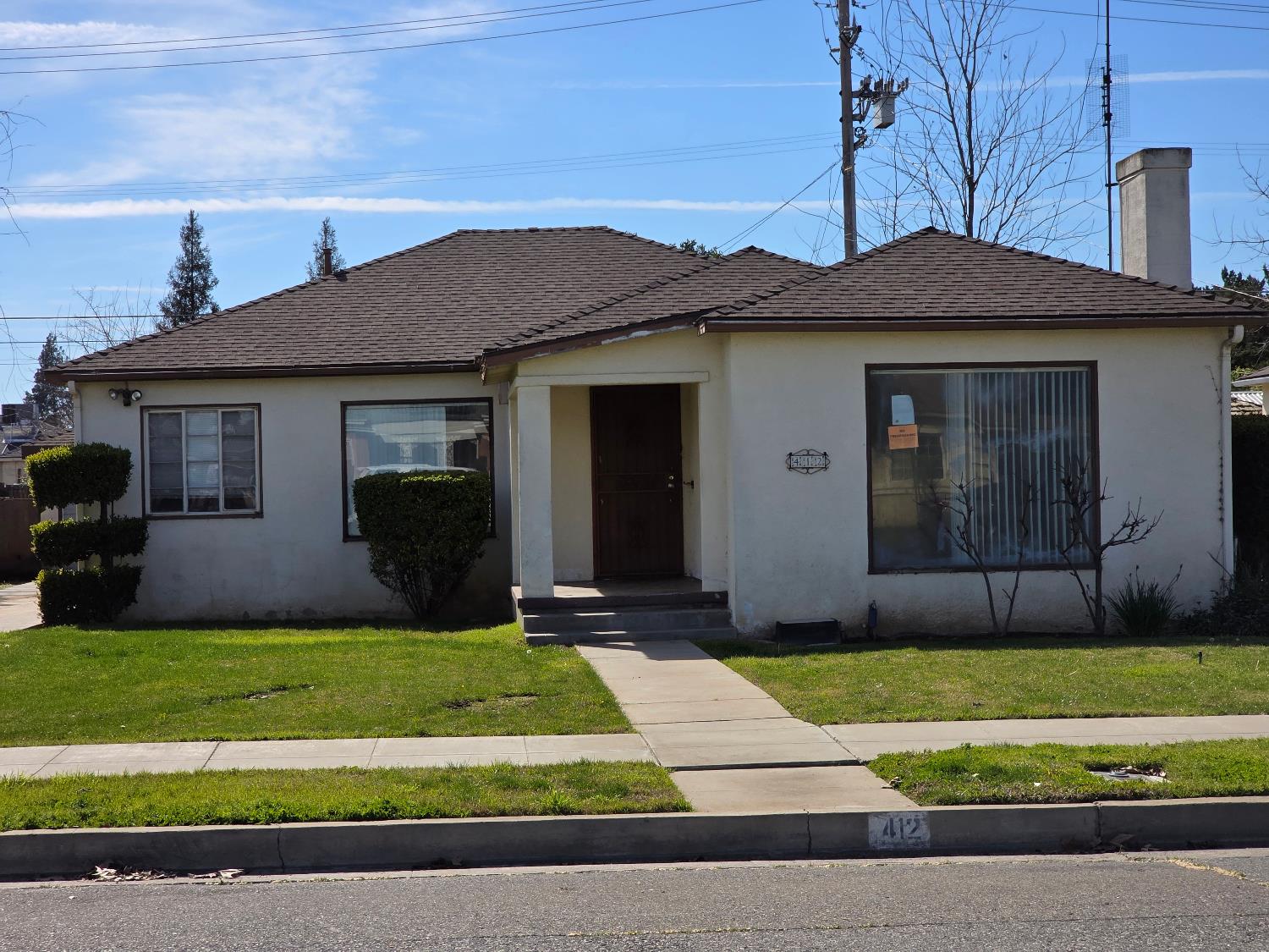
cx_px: 634
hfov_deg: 28.2
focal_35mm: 69
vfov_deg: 21.3
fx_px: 2529
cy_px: 476
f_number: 2.4
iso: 50
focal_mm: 7.9
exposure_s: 1/2359
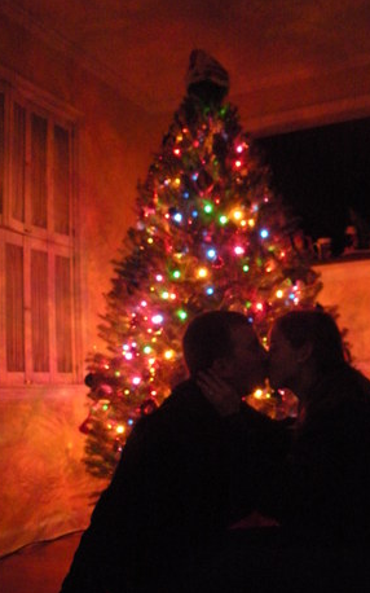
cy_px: 298
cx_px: 215
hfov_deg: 31.9
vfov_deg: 49.3
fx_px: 646
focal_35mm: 40
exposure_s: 1
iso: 800
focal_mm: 6.3
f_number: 3.5
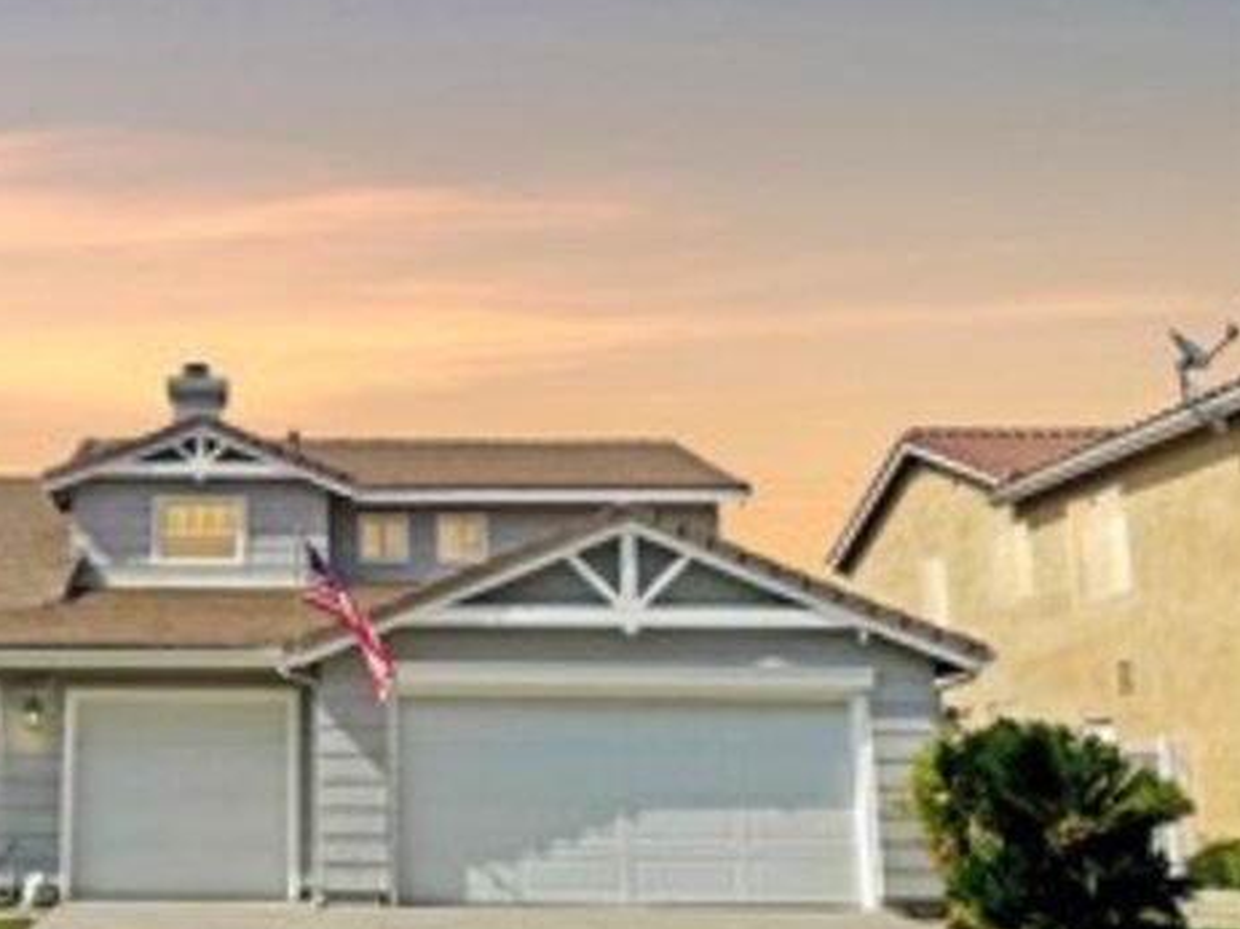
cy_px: 535
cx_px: 260
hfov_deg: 42.9
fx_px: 1504
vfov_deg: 34.3
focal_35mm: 42
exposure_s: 1/14925
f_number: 1.6
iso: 32
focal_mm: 4.2
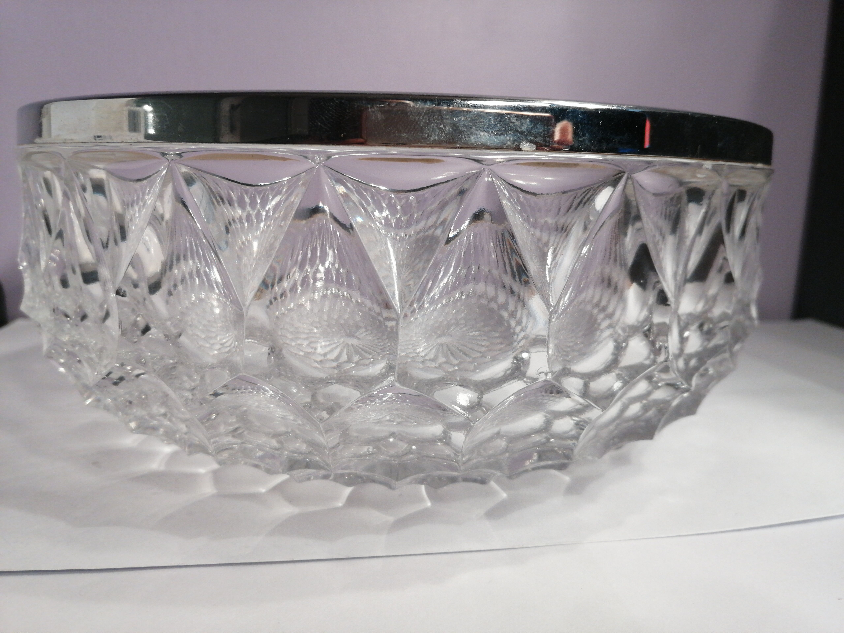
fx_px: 658
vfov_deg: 51.4
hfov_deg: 65.3
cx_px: 422
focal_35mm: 27
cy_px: 316
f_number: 1.8
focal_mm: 3.95
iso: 125
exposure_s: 1/50
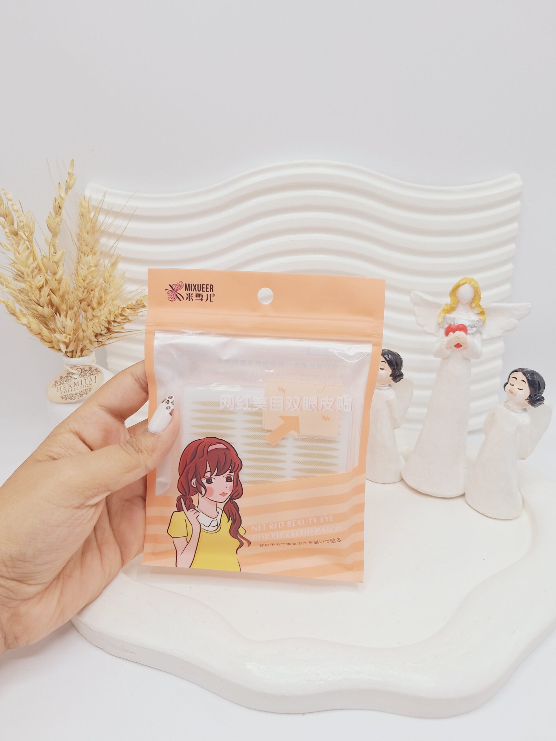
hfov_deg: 58.9
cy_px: 370
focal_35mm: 23
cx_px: 278
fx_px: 493
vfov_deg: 73.9
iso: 40
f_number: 1.8
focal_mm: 5.54
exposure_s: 1/444
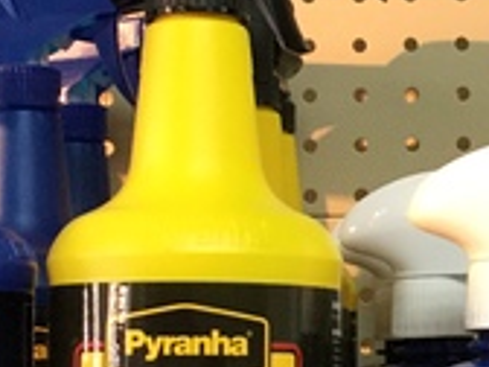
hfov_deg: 14.7
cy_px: 256
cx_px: 408
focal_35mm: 133
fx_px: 1879
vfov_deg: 11.1
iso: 100
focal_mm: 3.3
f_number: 2.4
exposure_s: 1/30
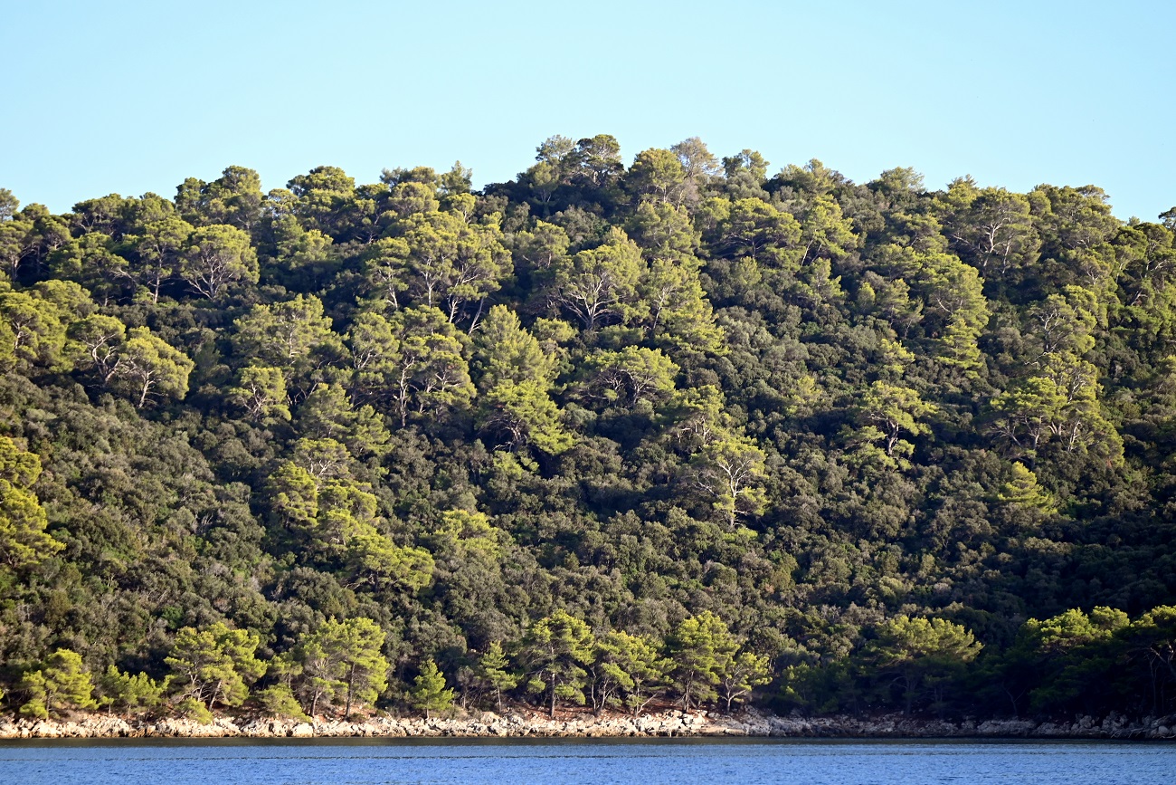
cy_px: 392
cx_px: 588
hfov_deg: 12.5
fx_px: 5390
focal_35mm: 165
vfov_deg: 8.3
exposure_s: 1/800
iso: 400
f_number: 5
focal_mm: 165
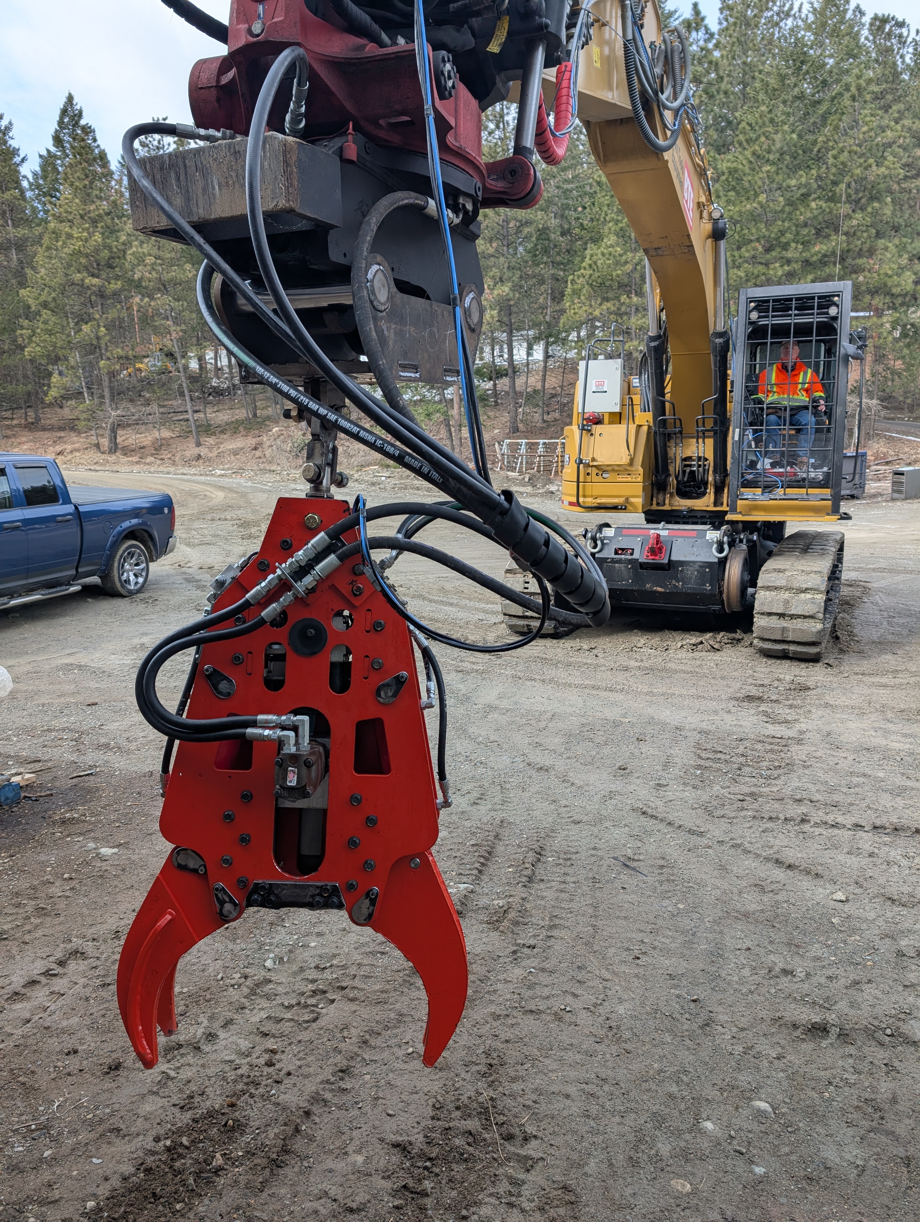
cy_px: 611
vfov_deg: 71.5
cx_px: 460
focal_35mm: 24
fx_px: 848
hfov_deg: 56.9
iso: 18
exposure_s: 1/280
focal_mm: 6.9
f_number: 1.68
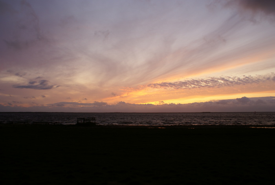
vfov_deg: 48.1
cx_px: 138
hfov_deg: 67.3
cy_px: 92
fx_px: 207
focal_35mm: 27
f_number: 5
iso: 100
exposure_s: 1/40
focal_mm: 18
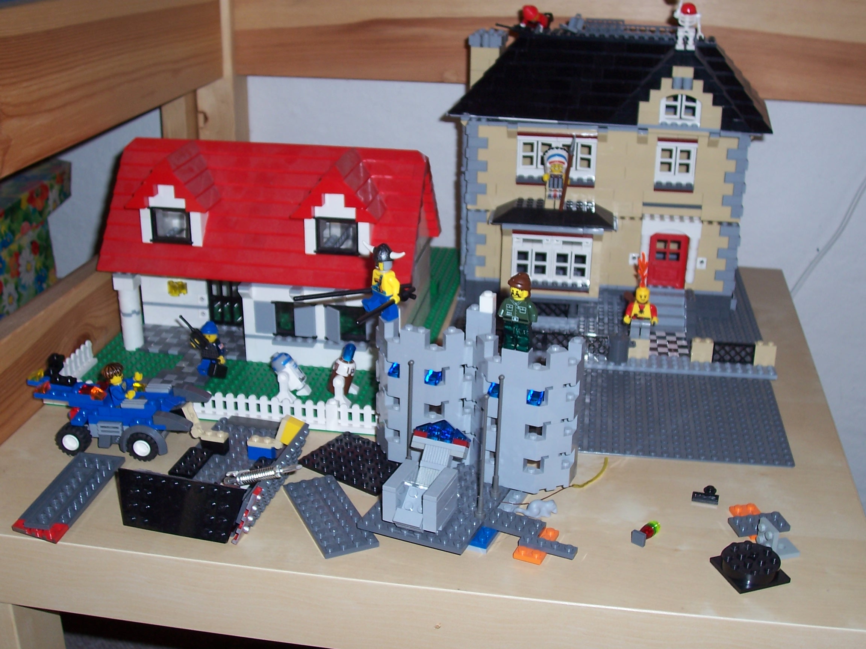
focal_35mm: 42
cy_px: 324
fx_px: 1051
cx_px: 433
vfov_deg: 34.3
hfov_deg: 44.8
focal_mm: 7
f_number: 3
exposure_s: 1/60
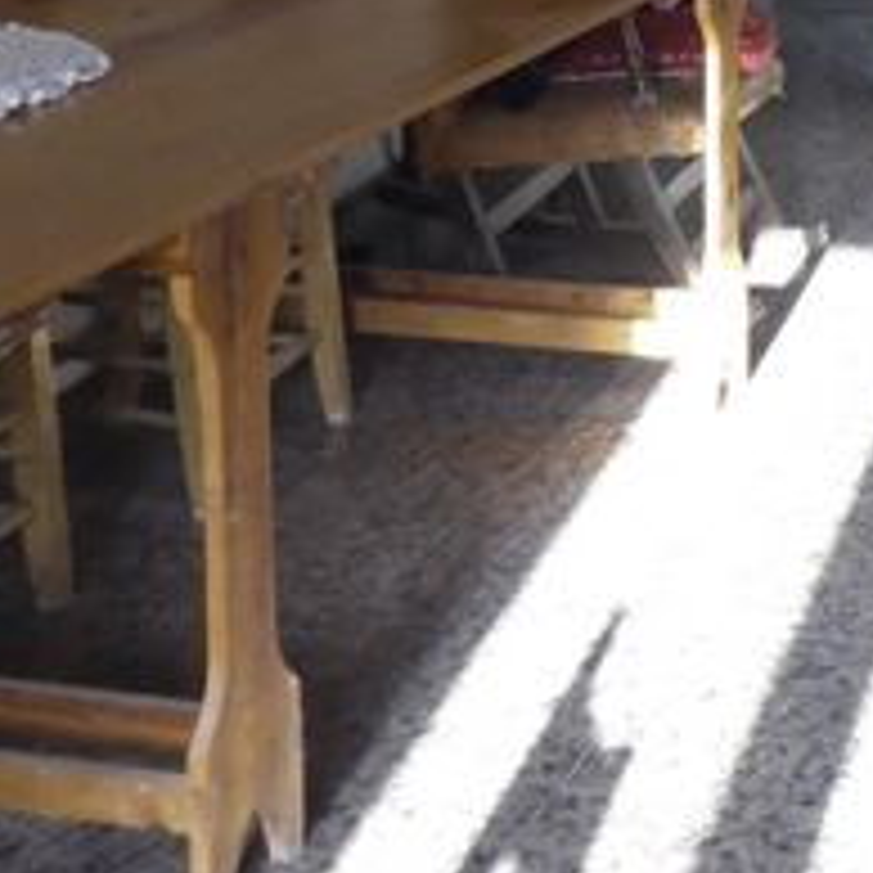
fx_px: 2654
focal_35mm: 93
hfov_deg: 17.2
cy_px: -54
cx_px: 1222
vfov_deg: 18.1
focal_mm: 5
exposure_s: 1/50
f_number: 3.5
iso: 400
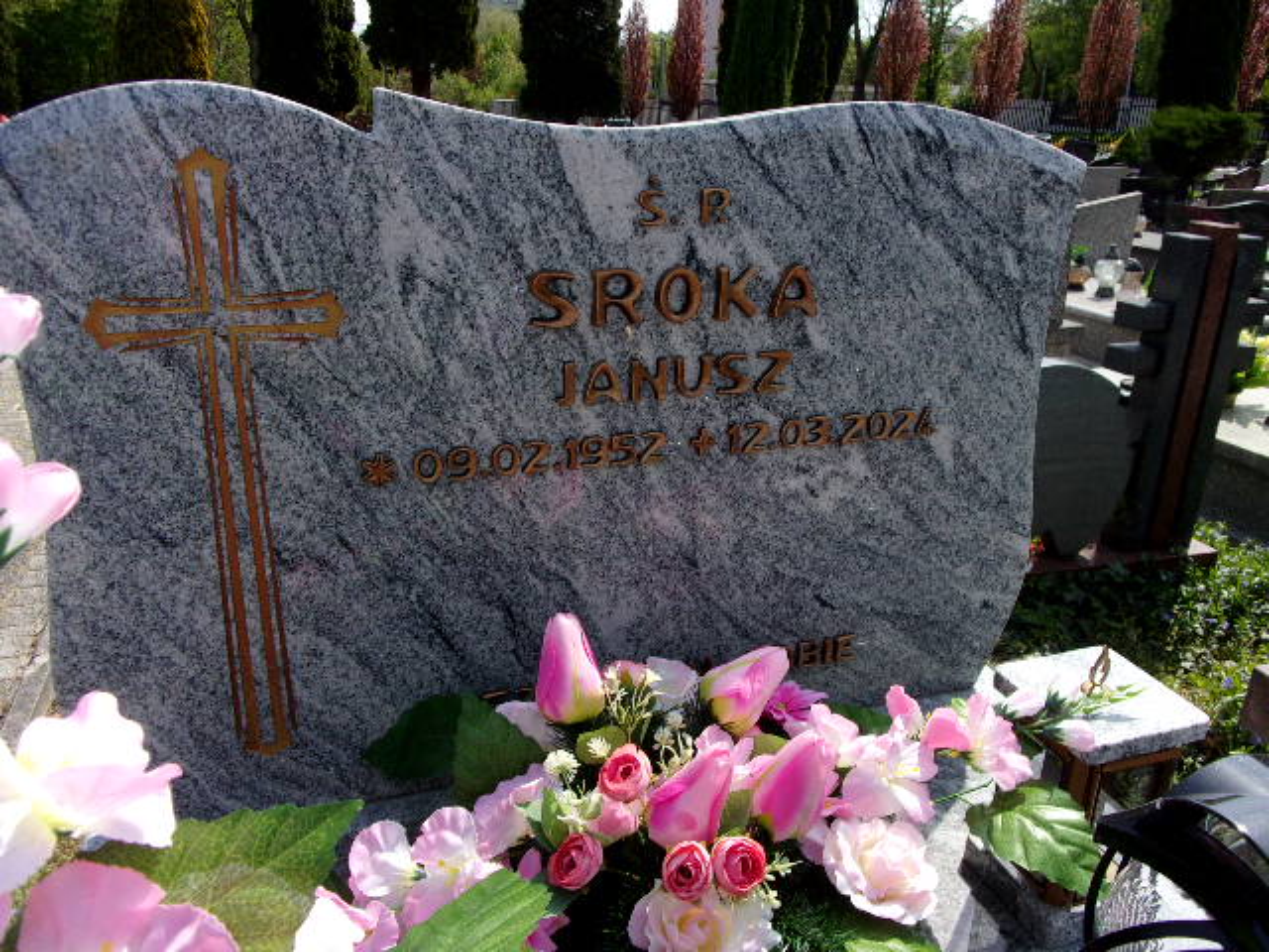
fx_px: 1026
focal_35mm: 28
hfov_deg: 63.4
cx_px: 634
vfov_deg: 49.7
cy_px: 476
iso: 80
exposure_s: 1/75
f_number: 10.8
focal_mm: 5.1
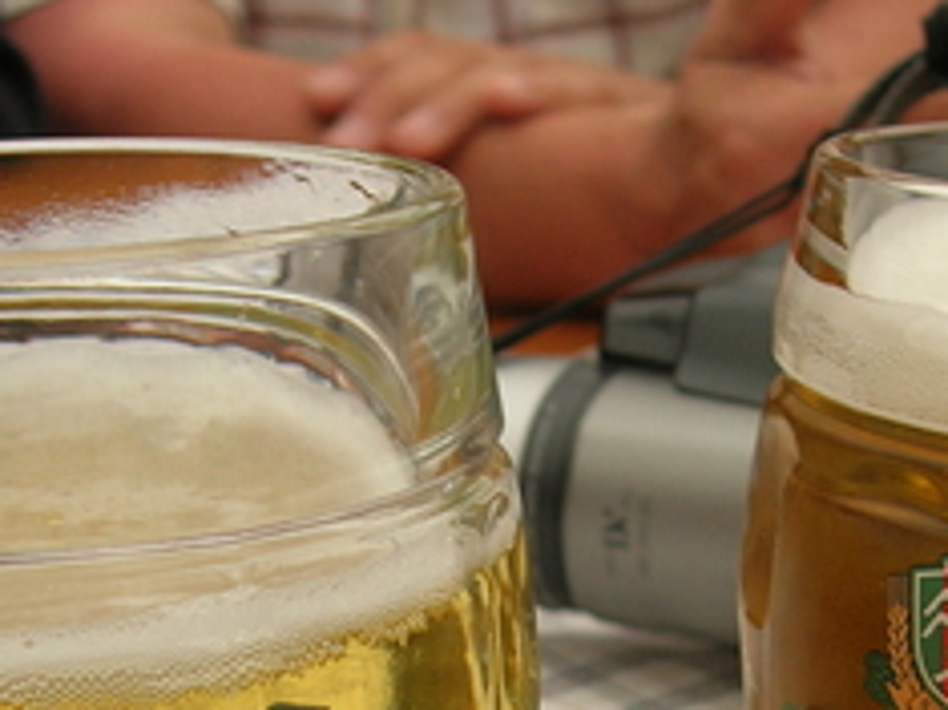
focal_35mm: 97
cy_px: 791
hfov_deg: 20.2
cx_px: 589
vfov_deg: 14.8
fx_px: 2655
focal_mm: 7.8
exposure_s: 1/72.2
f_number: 2.8
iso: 64
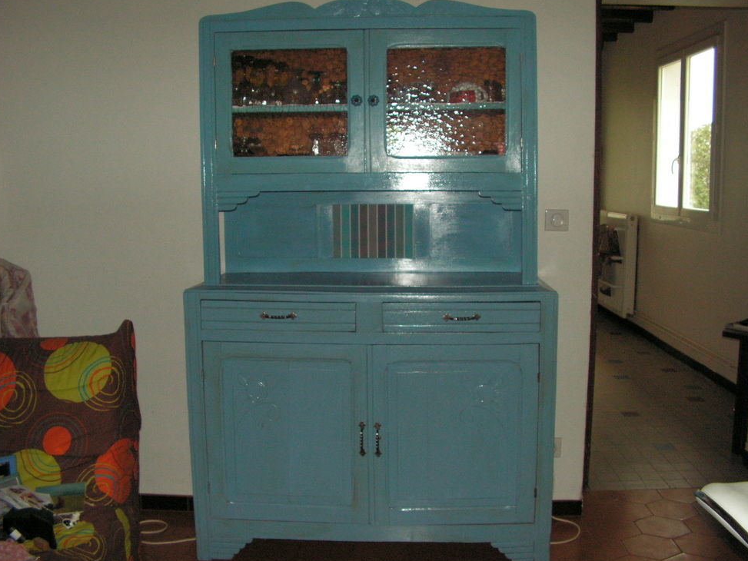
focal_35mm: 37
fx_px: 800
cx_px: 376
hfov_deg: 50.1
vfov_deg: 38.7
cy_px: 280
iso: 160
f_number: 3.2
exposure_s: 1/40
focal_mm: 6
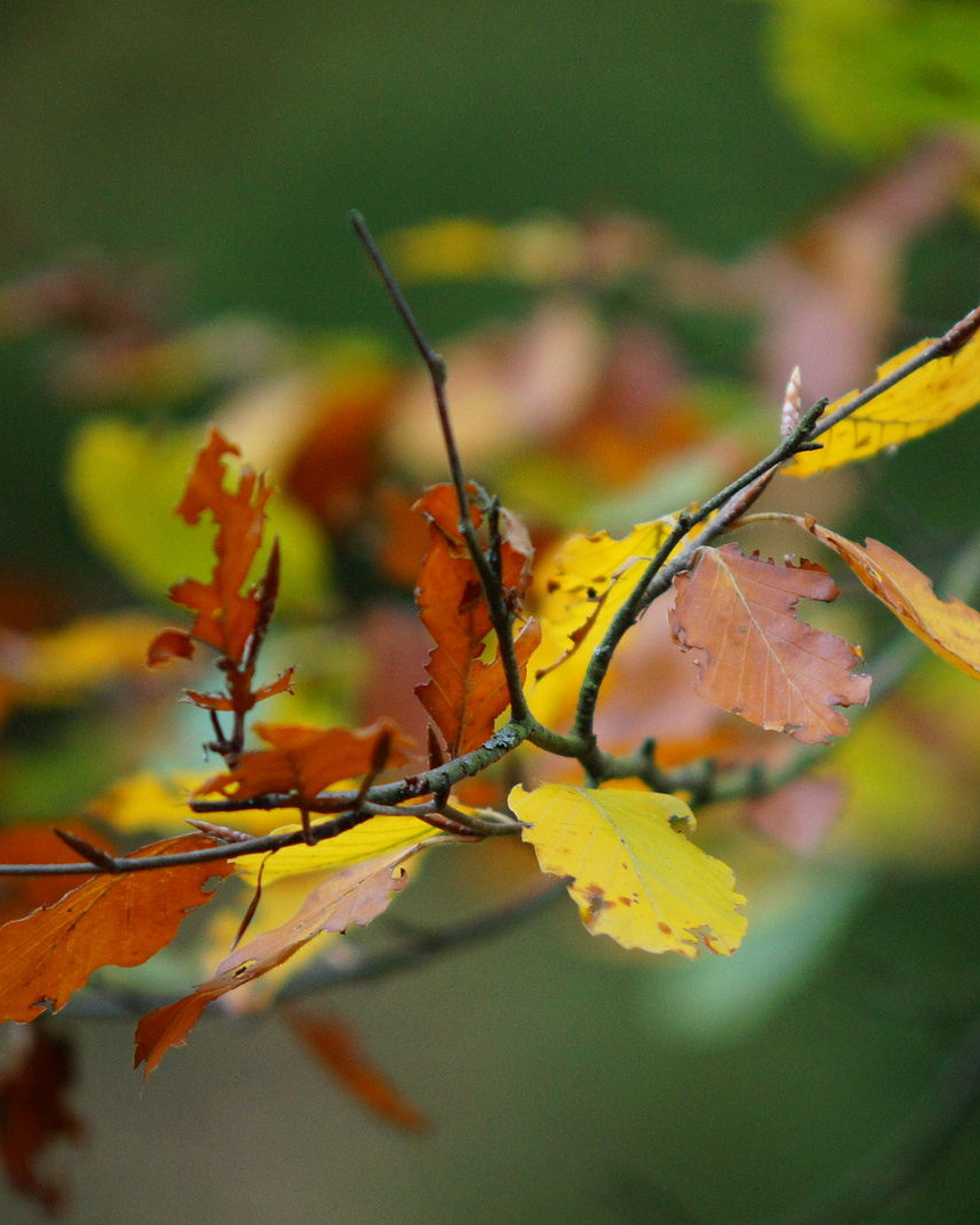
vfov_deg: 6.1
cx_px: 651
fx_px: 11528
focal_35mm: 318
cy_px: 612
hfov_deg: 4.9
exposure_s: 1/250
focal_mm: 150
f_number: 2.8
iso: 1000
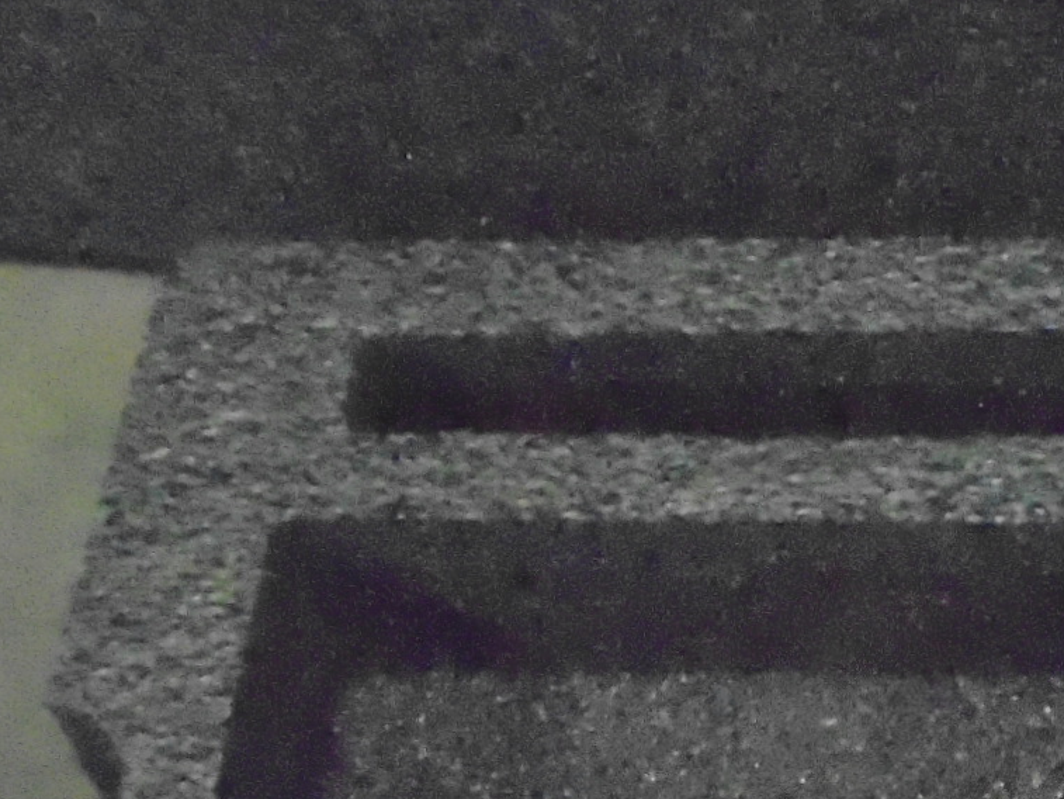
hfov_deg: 21.0
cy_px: 1048
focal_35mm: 89
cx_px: 1134
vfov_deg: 15.7
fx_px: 2736
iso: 3200
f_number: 3.2
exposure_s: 1/80
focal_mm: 4.6
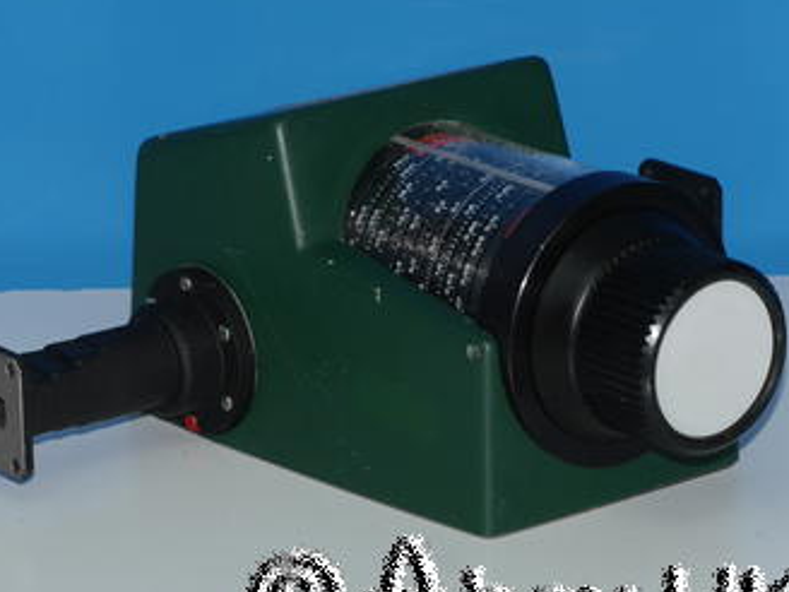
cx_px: 351
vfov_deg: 7.9
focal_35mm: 188
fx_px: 4285
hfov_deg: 10.5
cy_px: 310
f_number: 11
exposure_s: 1/60
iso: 400
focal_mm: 77
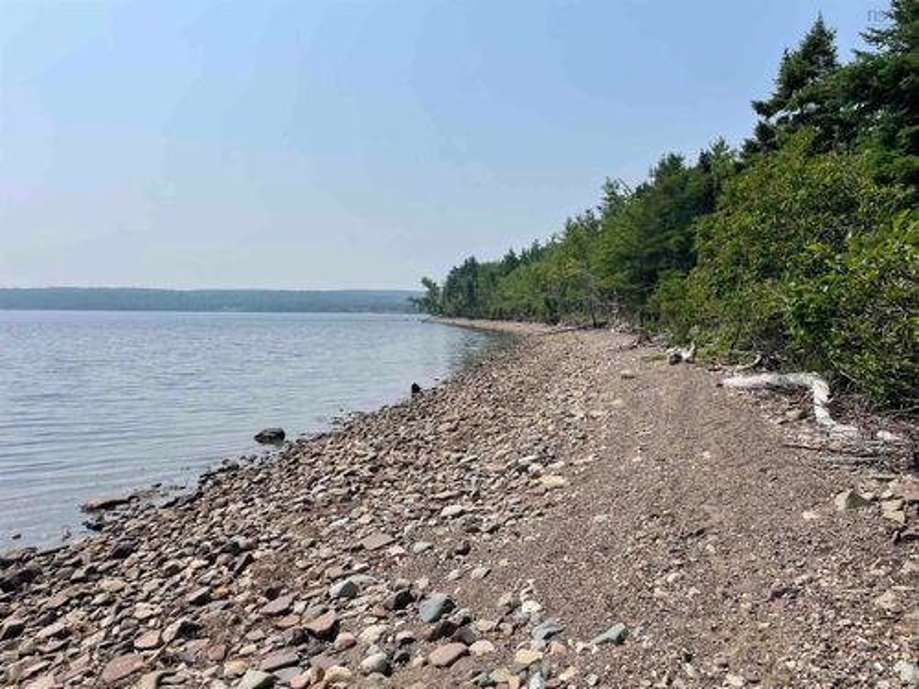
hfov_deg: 67.3
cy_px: 344
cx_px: 460
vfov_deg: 53.1
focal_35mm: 26
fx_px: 690
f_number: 1.6
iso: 32
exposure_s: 1/7299
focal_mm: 4.2
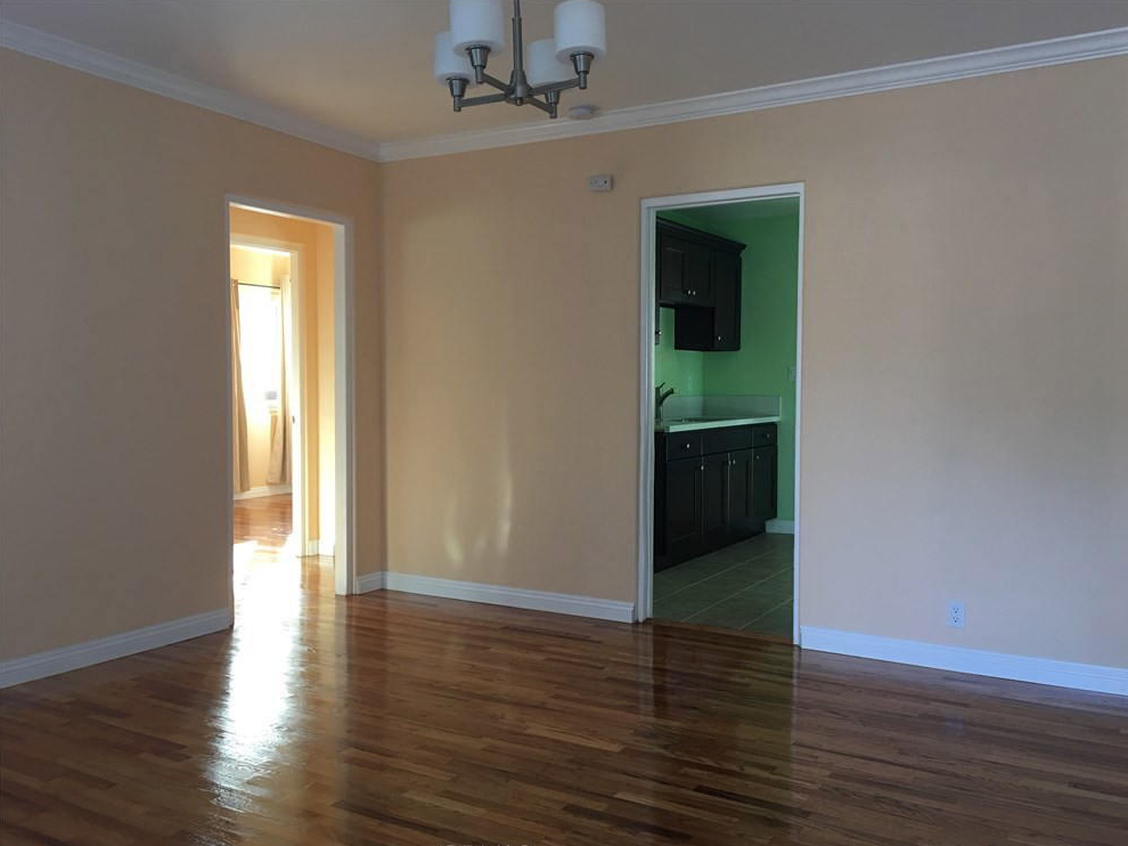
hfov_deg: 60.0
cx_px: 581
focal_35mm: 30
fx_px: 977
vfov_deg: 46.8
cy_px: 434
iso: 40
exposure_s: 1/30
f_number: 2.2
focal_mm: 4.15
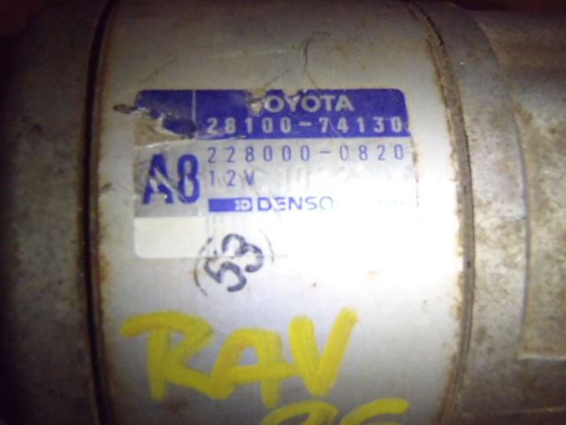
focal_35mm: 37
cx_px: 283
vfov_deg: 38.7
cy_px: 212
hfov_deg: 50.1
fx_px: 605
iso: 1000
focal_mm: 6.64
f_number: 4.7
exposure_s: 1/40
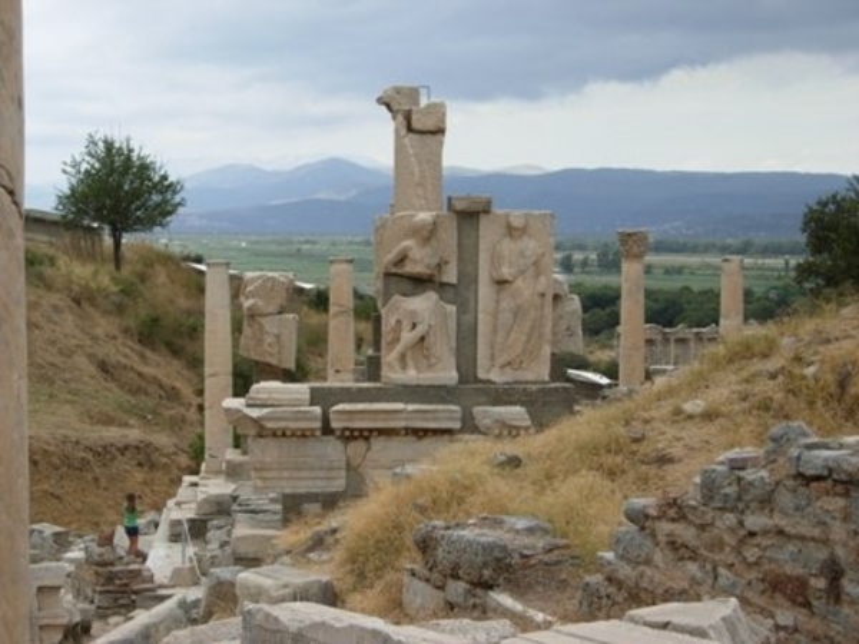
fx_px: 2209
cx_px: 430
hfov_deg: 22.0
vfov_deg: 16.6
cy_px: 322
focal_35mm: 89
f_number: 4.8
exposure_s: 1/256
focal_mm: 18.6
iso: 50
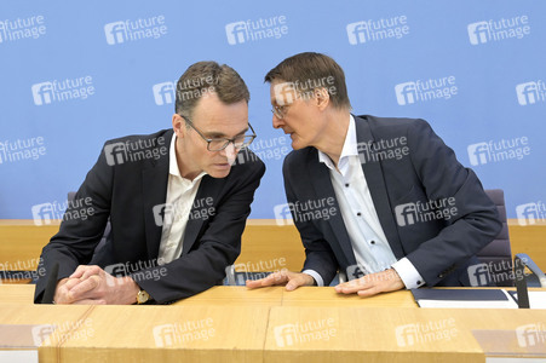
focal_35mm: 32
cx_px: 273
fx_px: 485
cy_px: 182
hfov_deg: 58.8
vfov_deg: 41.1
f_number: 5.6
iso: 4000
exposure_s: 1/400
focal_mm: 32
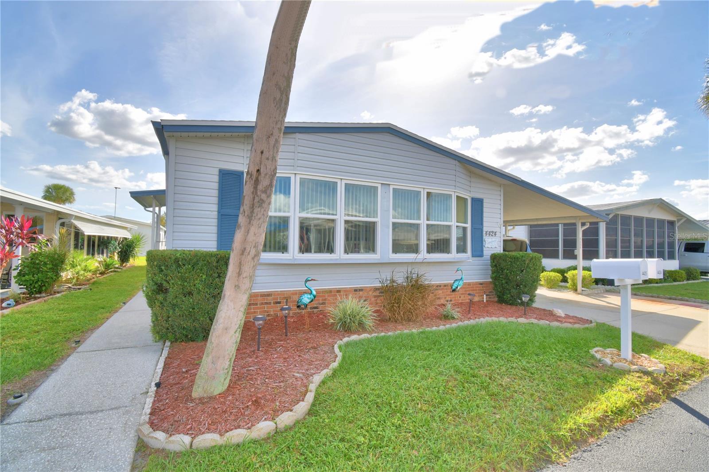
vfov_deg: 77.3
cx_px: 354
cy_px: 236
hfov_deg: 100.4
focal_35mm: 15
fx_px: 295
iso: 100
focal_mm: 10
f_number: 9
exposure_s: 1/250
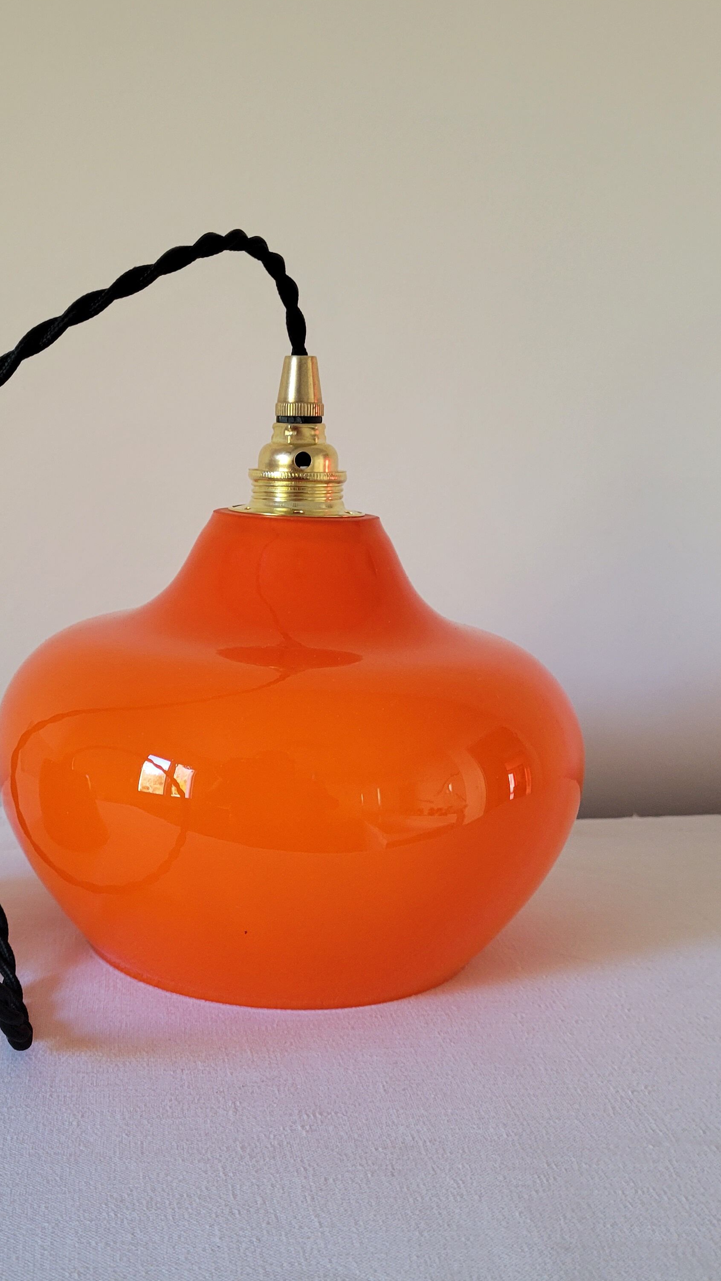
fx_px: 1291
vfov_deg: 52.8
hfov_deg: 31.0
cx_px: 239
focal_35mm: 38
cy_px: 638
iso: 250
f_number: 1.8
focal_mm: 5.4
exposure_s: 1/100
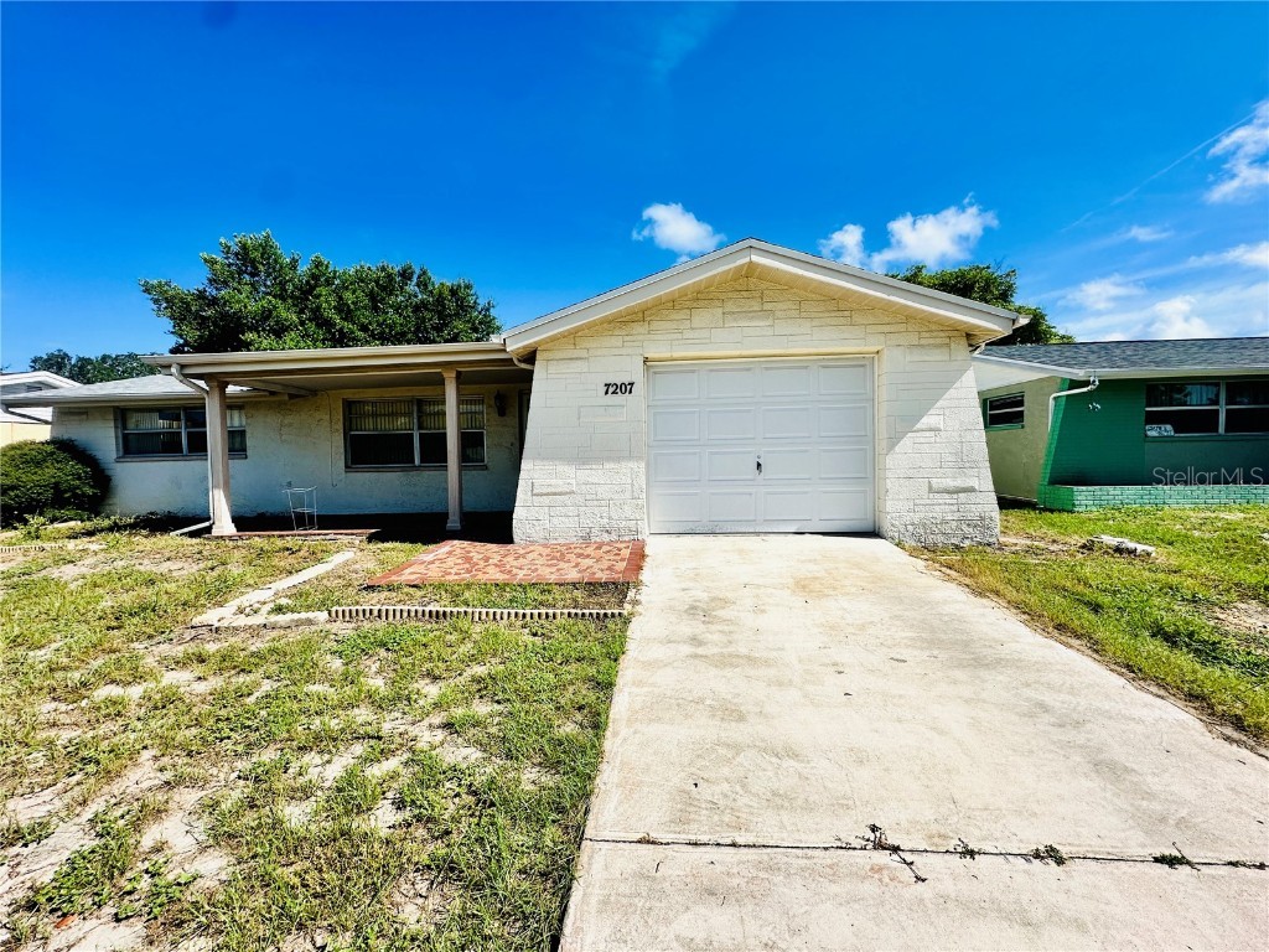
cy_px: 476
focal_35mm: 14
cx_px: 634
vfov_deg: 85.7
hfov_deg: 102.1
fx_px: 513
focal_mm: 2.22
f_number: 2.2
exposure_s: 1/3205
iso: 50
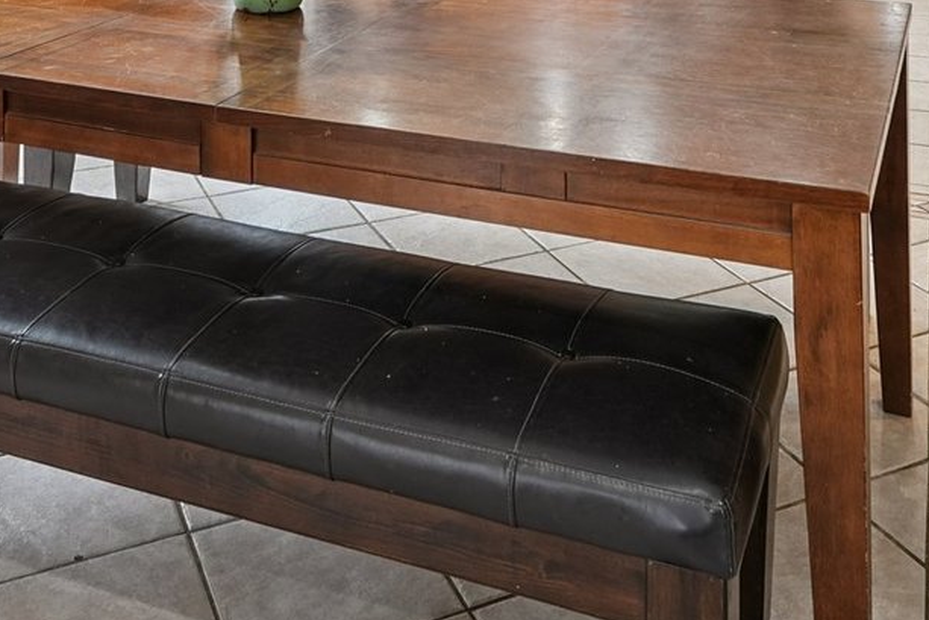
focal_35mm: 47
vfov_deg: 23.6
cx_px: 435
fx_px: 1213
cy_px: -280
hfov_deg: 41.9
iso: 400
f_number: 8
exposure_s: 1/4
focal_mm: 16
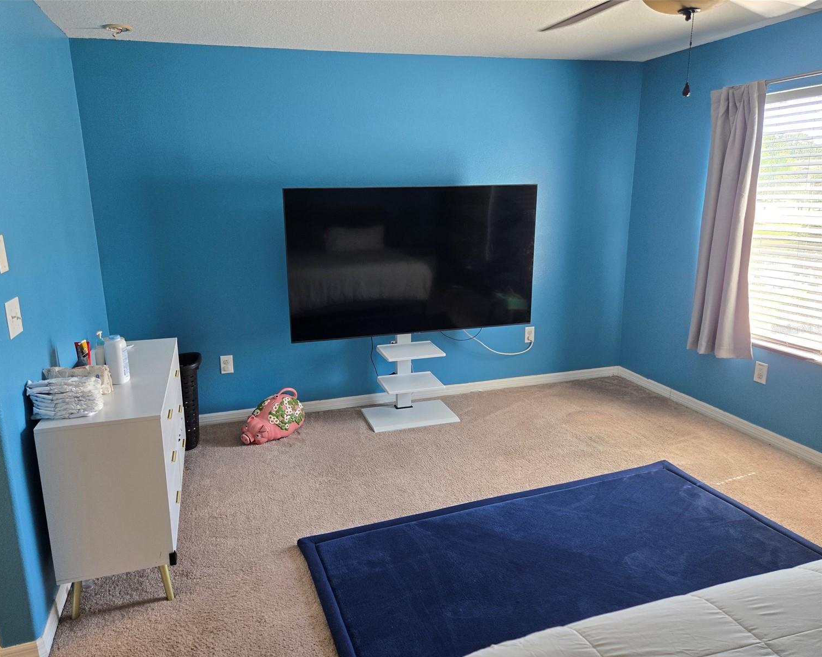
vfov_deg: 58.8
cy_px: 329
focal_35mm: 24
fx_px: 584
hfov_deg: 70.2
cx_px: 384
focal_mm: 5.4
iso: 200
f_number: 1.8
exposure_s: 1/120
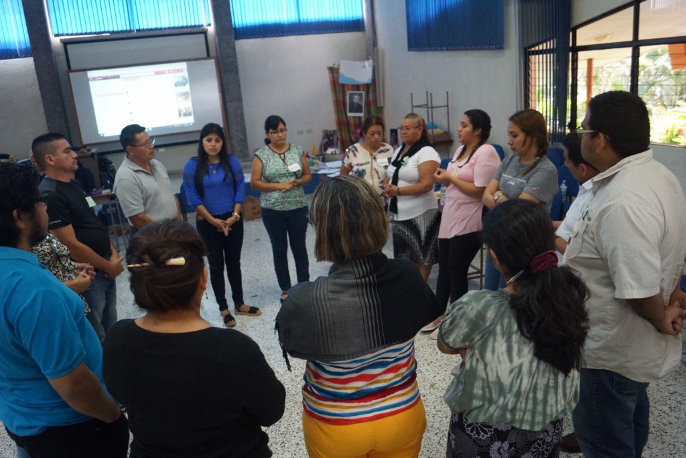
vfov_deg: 48.0
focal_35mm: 27
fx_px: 515
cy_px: 229
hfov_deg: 67.4
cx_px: 343
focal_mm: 18
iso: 1600
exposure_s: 1/125
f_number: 3.5
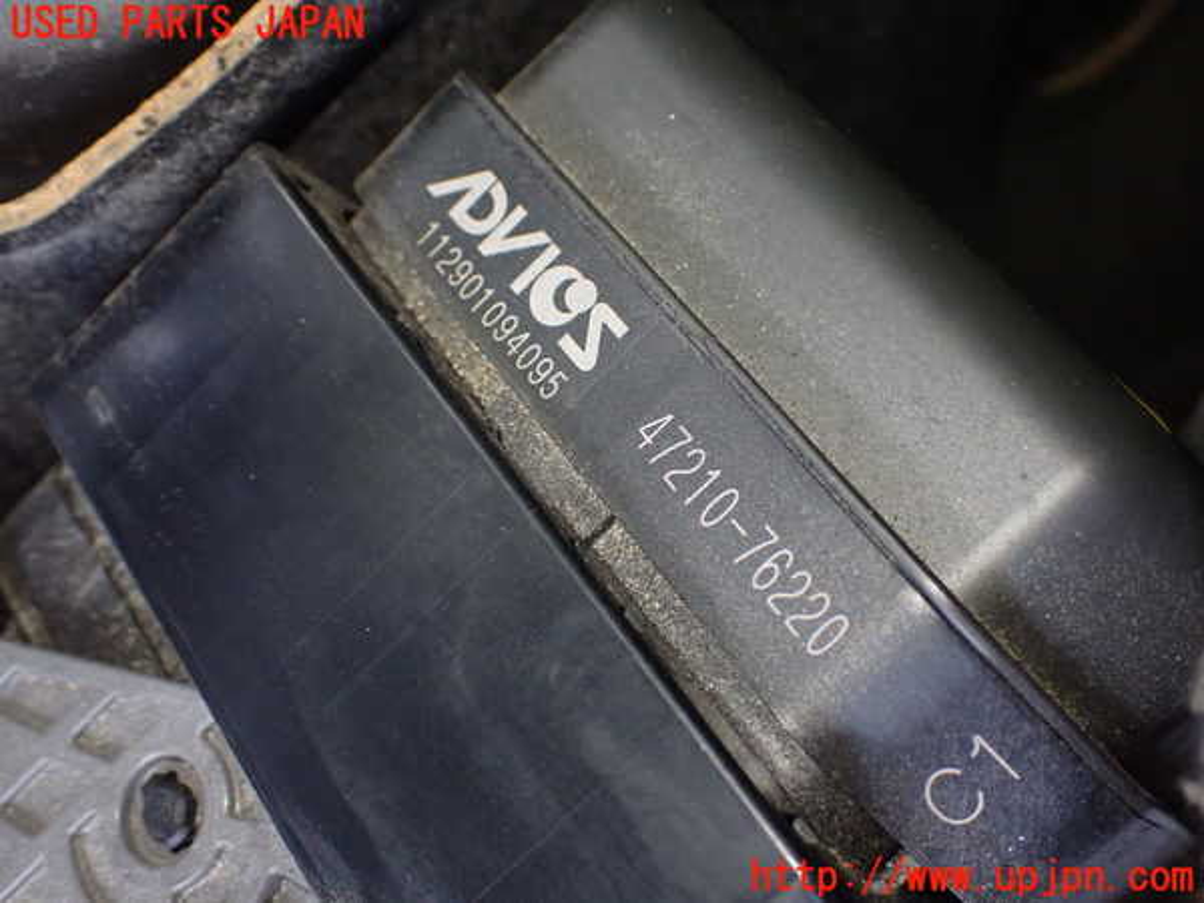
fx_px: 1530
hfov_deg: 42.9
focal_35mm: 44
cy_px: 452
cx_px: 602
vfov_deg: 32.9
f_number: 2.9
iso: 800
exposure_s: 1/100
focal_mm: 7.84
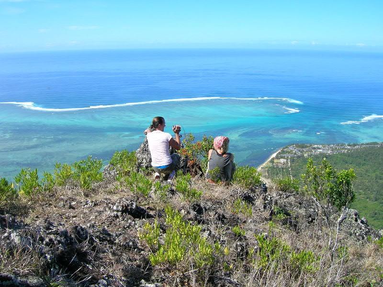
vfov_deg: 41.8
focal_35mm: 34
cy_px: 144
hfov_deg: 54.0
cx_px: 192
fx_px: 376
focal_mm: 5.7
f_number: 4.9
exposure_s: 1/344
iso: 50
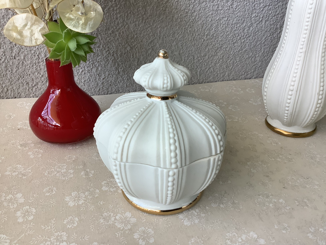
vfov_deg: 45.4
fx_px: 292
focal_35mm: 31
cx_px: 163
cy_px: 122
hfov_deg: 58.4
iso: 64
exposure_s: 1/100
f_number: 2.4
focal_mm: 3.3
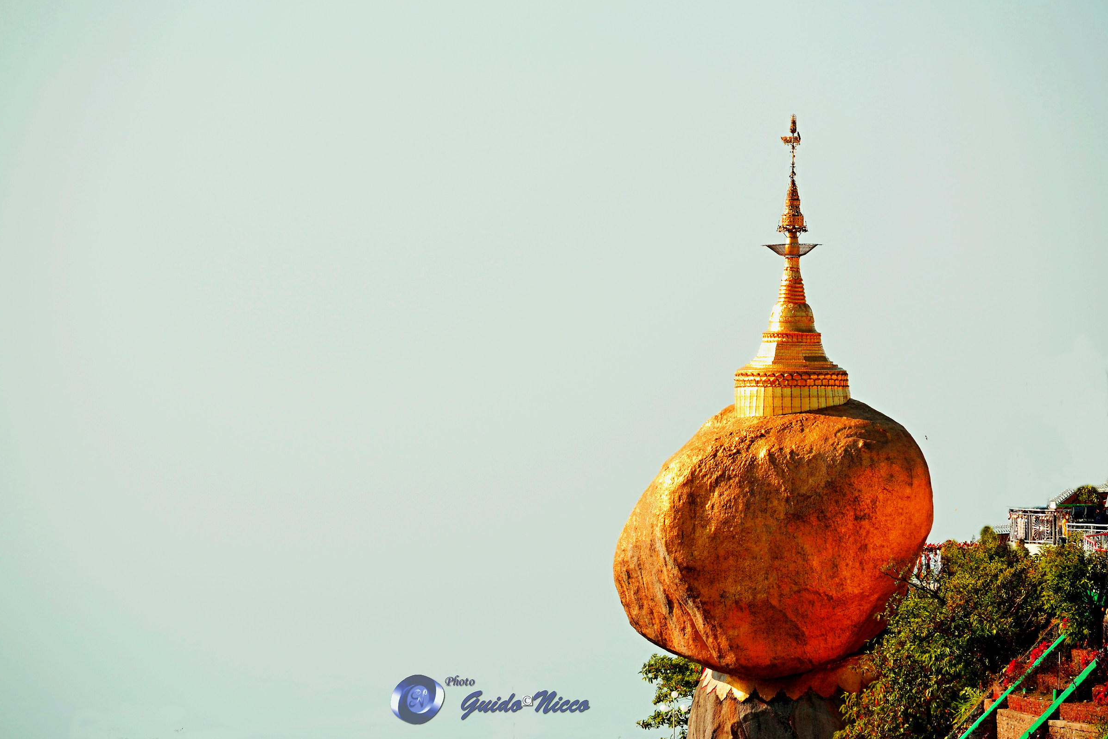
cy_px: 369
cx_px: 552
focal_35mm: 234
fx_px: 7186
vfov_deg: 5.9
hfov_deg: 8.8
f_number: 6.3
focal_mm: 155
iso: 100
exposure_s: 1/640
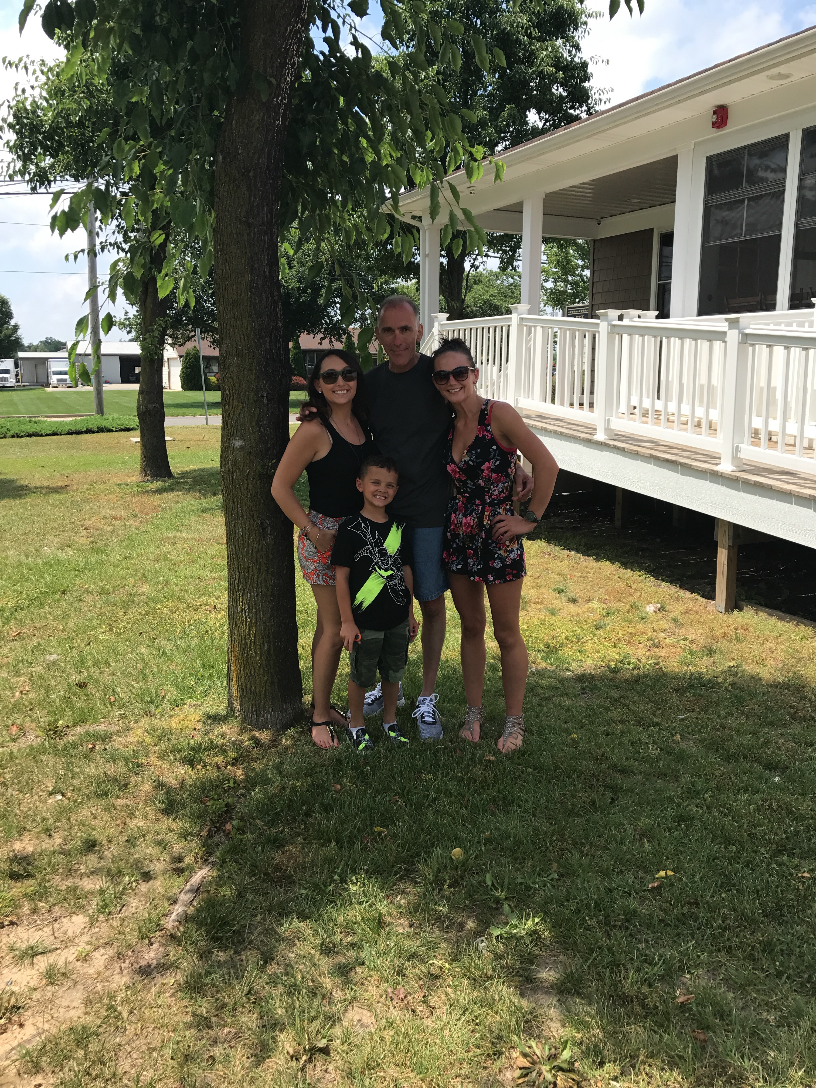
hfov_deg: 49.7
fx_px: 880
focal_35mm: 28
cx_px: 408
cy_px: 544
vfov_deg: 63.4
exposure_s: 1/1389
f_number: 1.8
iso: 20
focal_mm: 3.99
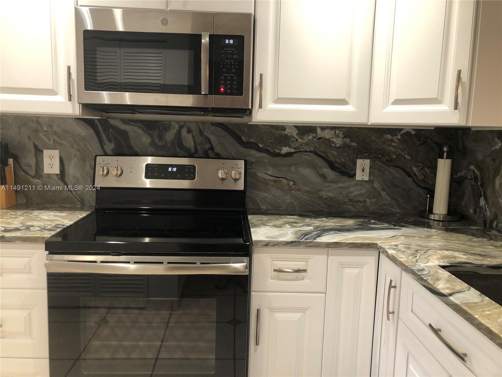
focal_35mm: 28
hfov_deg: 63.4
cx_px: 251
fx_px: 406
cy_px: 188
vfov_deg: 49.7
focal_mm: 3.99
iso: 40
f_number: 1.8
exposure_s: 1/24
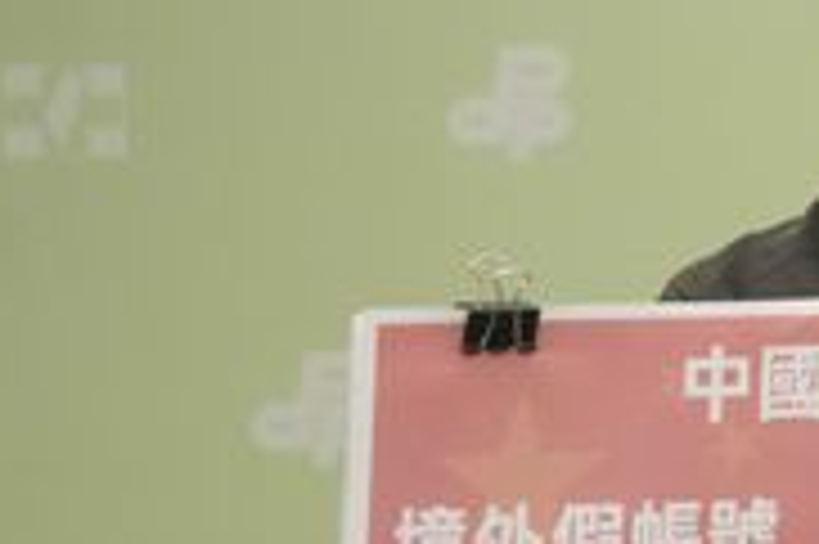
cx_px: 1076
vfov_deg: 1.6
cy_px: 171
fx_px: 19880
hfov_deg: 2.4
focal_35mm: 875
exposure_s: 1/320
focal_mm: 177
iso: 3200
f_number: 6.3
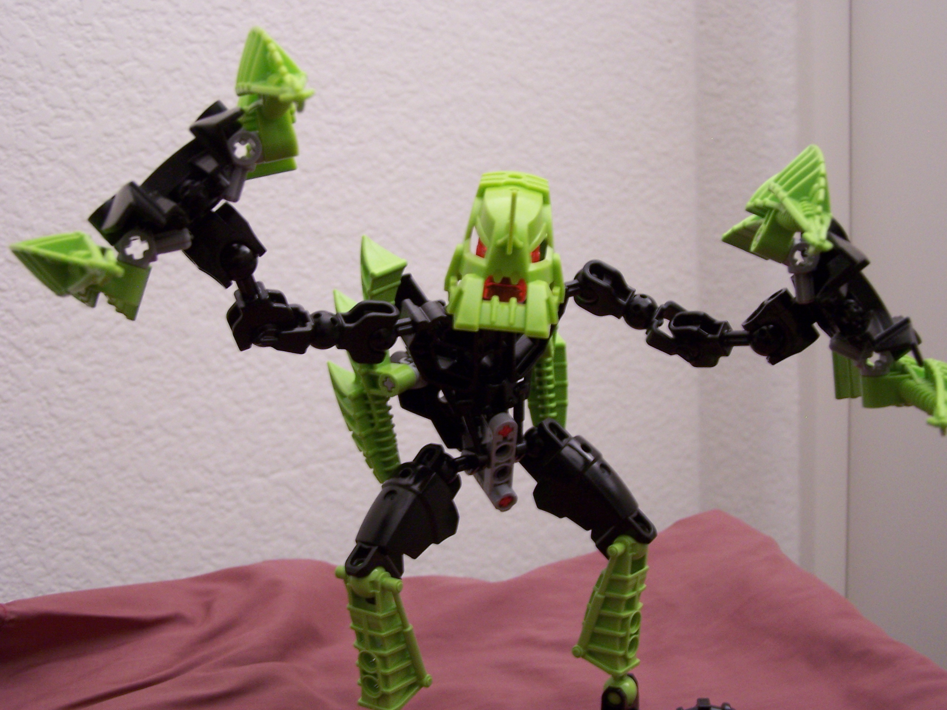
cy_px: 355
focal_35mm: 43
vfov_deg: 33.6
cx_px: 474
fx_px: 1176
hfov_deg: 43.9
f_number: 2.9
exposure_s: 1/8
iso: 140
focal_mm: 7.1
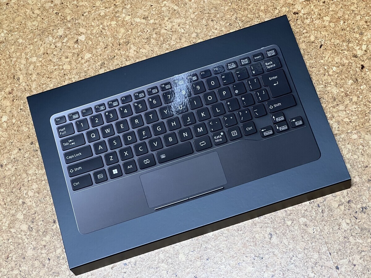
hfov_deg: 25.3
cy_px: 139
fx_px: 825
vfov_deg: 19.1
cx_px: 186
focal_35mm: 77
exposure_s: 1/59
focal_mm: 9
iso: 400
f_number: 2.8
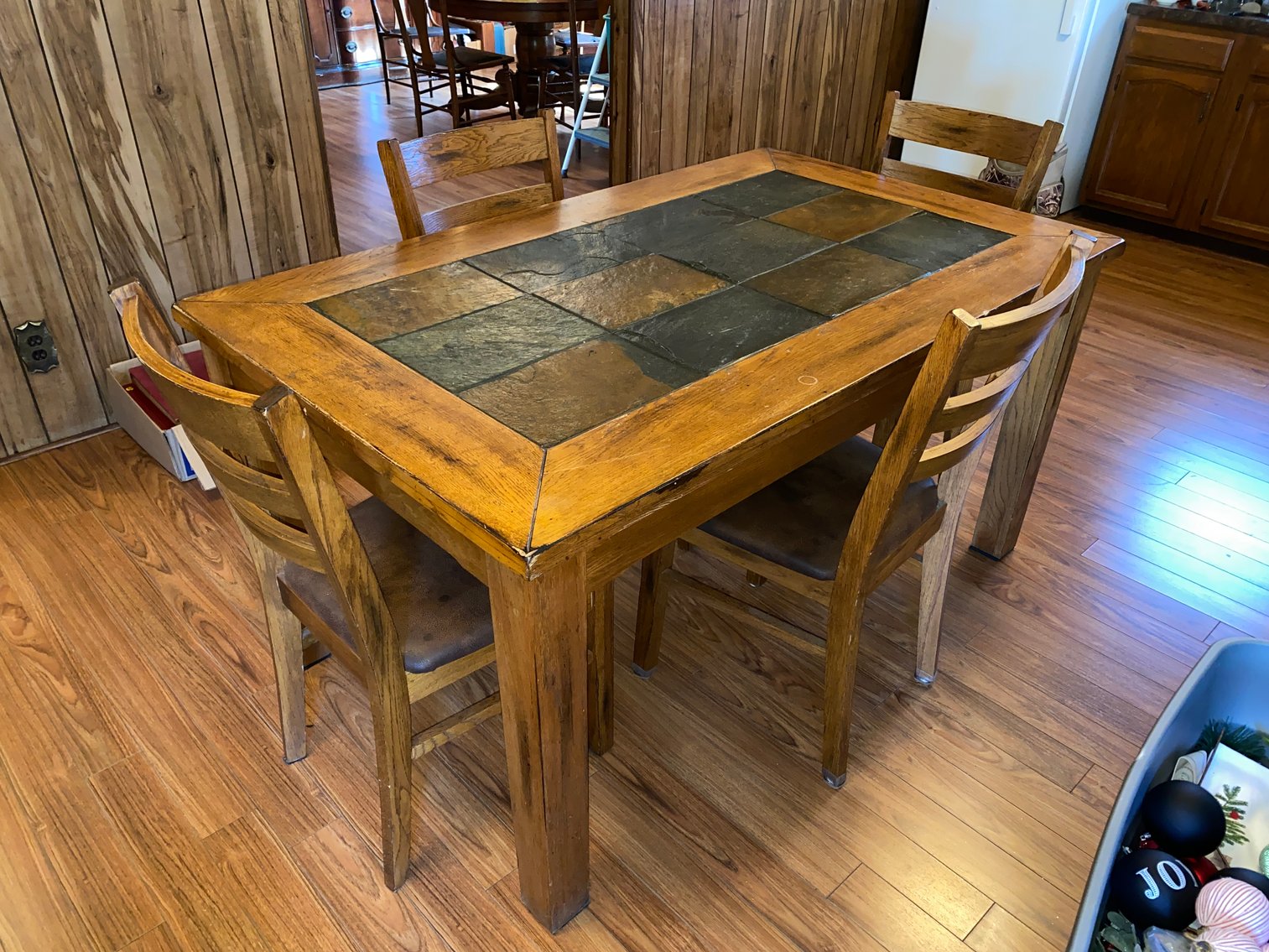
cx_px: 634
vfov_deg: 53.1
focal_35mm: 26
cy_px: 476
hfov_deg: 67.3
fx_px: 953
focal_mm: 4.25
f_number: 1.8
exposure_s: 1/9
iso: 160
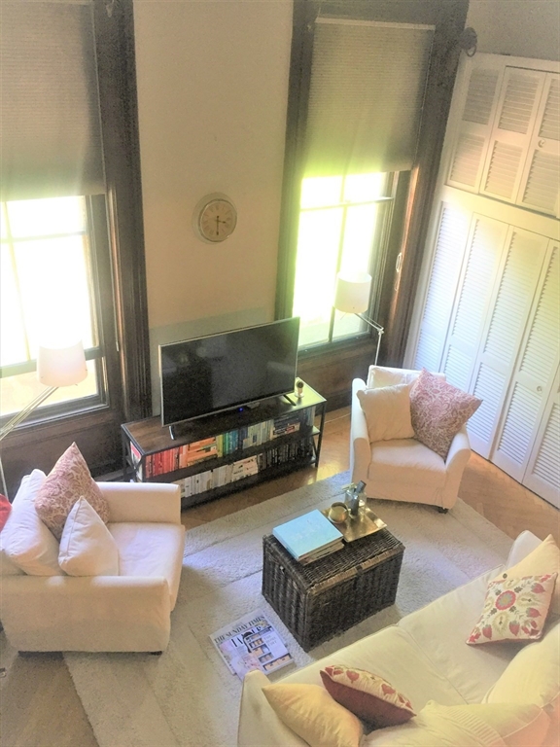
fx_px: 626
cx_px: 280
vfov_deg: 61.7
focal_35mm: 29
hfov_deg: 48.2
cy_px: 374
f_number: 2.2
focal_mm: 4.15
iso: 125
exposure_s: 1/30
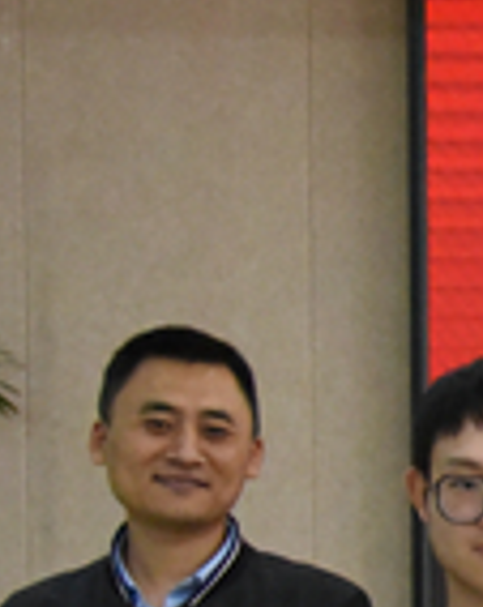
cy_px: 652
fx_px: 3155
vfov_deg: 10.9
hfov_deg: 7.7
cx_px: 1402
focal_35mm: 176
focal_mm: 38
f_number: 10
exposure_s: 1/320
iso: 12800
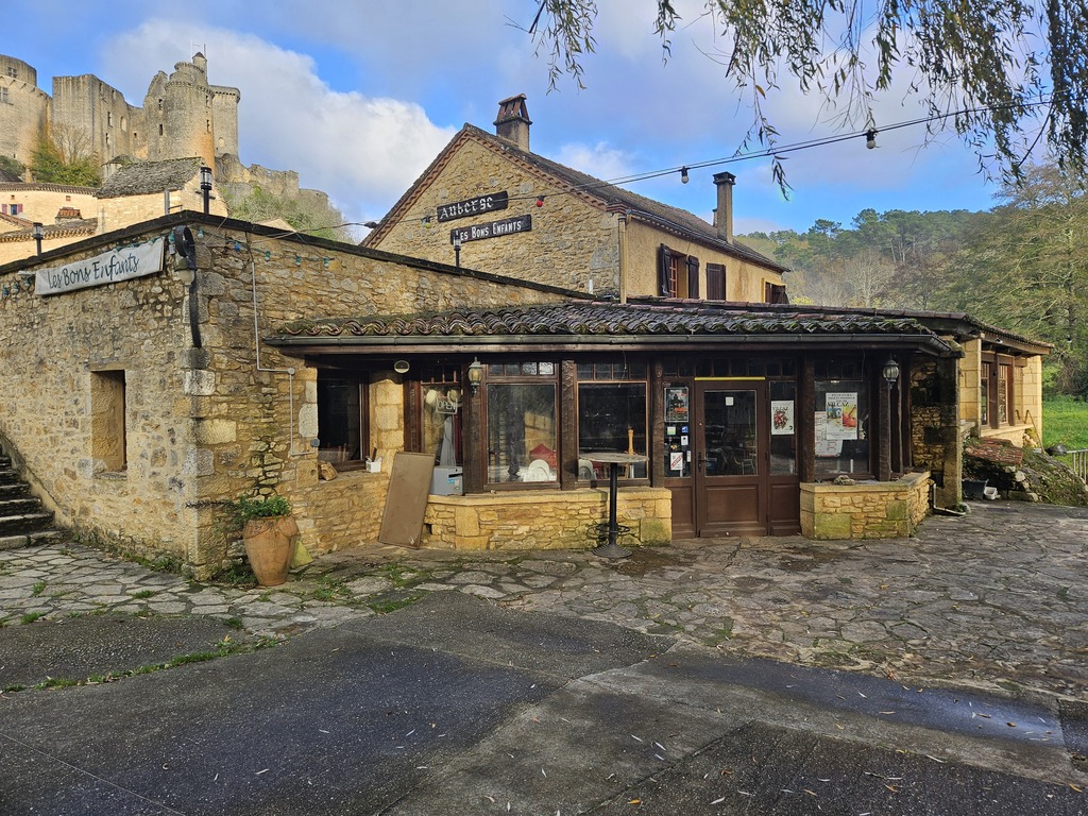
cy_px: 408
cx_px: 544
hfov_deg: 73.9
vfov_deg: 58.9
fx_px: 723
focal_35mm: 23
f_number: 1.8
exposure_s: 1/234
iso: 25
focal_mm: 5.4
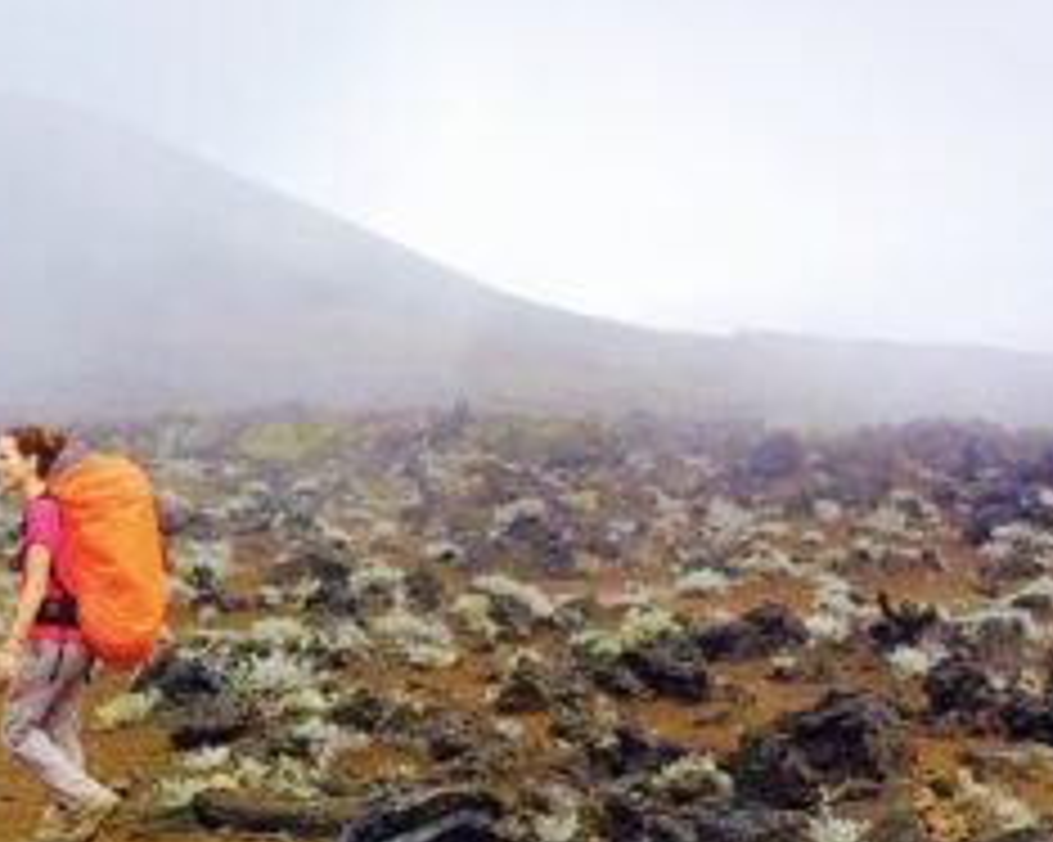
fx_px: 3863
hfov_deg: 14.5
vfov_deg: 12.3
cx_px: -495
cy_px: 783
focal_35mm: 124
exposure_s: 1/2283
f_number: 2.2
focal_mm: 4.15
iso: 32
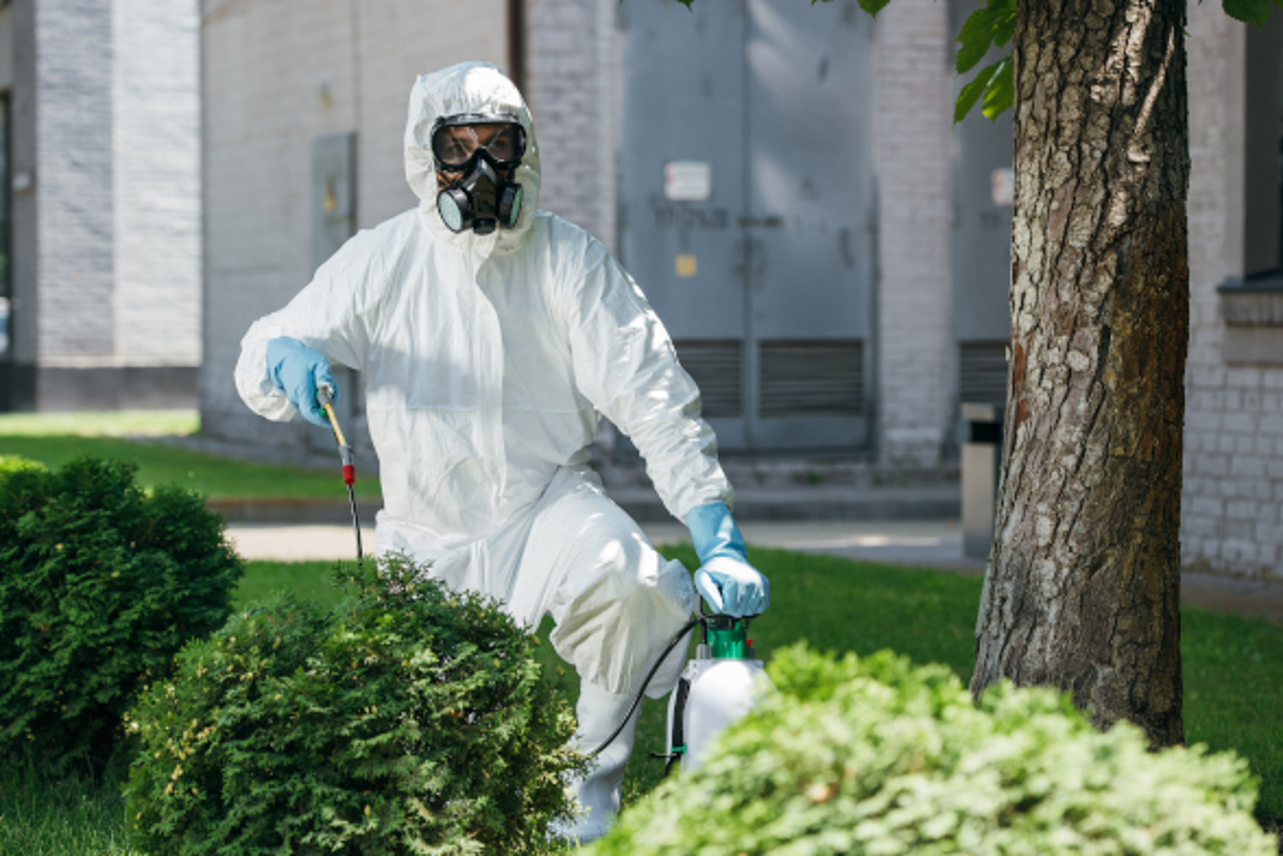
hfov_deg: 20.4
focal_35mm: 100
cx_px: 648
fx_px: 3564
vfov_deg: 13.7
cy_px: 432
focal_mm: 98
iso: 320
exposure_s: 1/500
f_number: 4.5
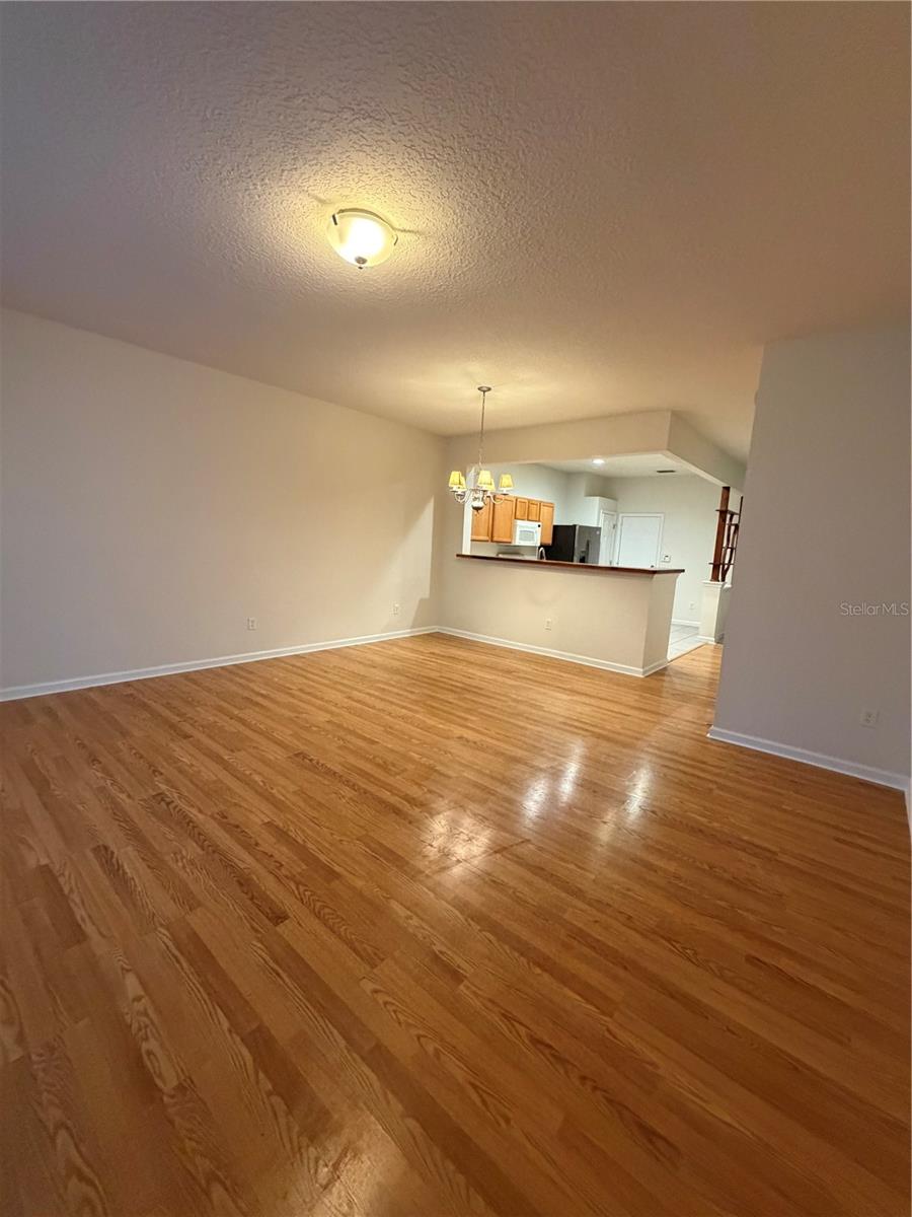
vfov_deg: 102.1
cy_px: 608
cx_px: 456
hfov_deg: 85.7
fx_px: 492
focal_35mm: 14
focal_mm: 2.22
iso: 640
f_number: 2.2
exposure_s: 1/60
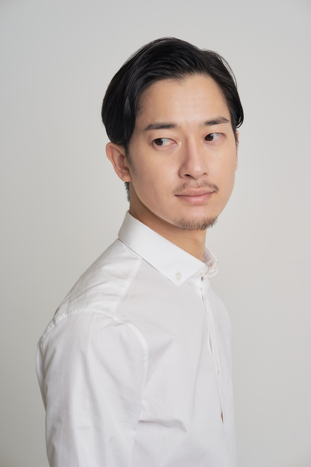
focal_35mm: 85
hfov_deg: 16.1
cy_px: 234
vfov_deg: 23.9
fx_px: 1101
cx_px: 156
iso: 320
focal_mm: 85
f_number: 8
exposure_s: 1/125
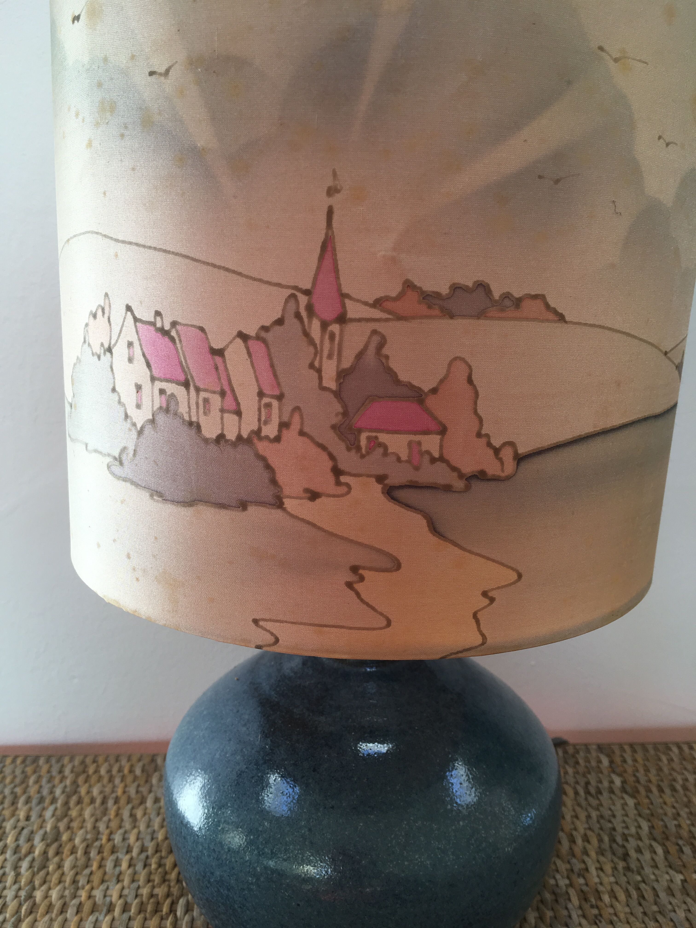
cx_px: 348
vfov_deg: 61.7
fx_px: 777
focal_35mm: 29
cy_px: 464
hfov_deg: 48.2
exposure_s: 1/100
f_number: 2.2
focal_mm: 4.15
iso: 25
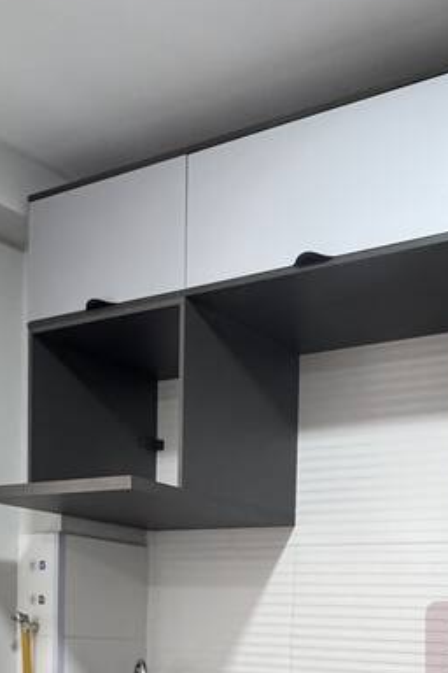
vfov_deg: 40.5
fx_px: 765
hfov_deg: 27.1
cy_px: 696
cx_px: 590
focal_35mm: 41
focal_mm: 2.22
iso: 320
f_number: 2.2
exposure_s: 1/120
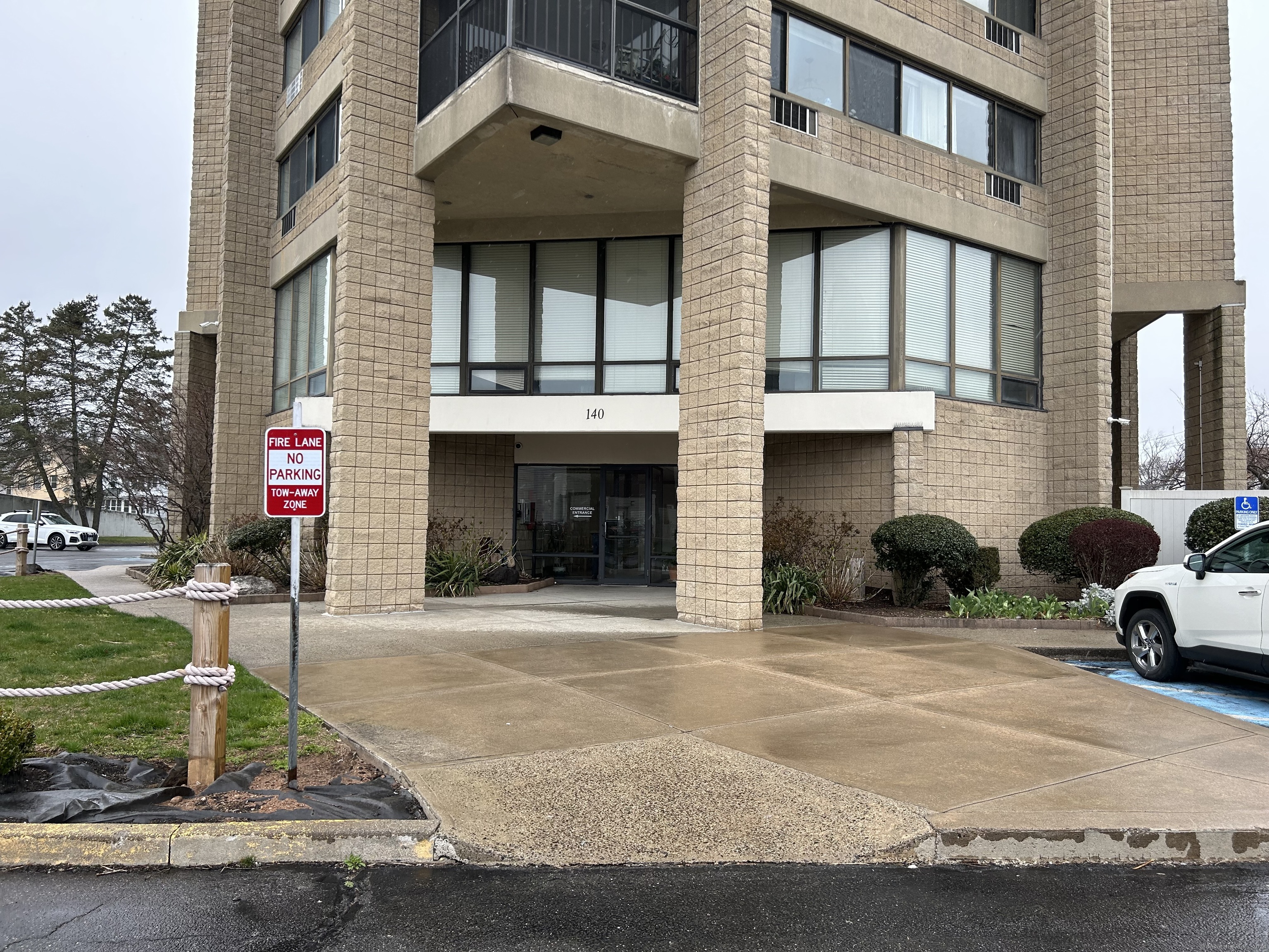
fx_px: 953
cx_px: 634
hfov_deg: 67.3
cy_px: 476
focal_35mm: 26
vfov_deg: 53.1
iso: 50
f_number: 1.5
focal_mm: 5.7
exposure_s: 1/650
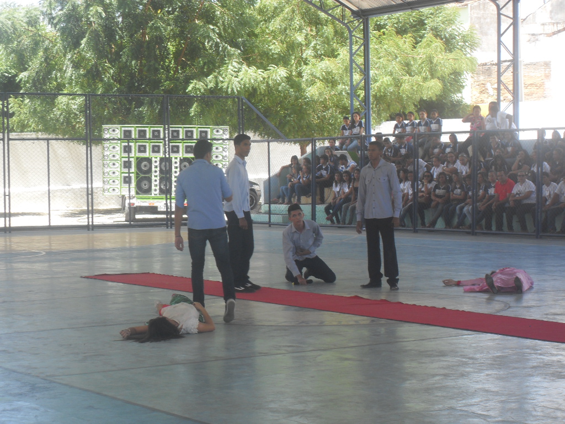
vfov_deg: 14.5
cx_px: 282
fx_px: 1665
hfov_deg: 19.3
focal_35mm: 102
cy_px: 212
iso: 120
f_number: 5.2
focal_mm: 18.1
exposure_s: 1/90
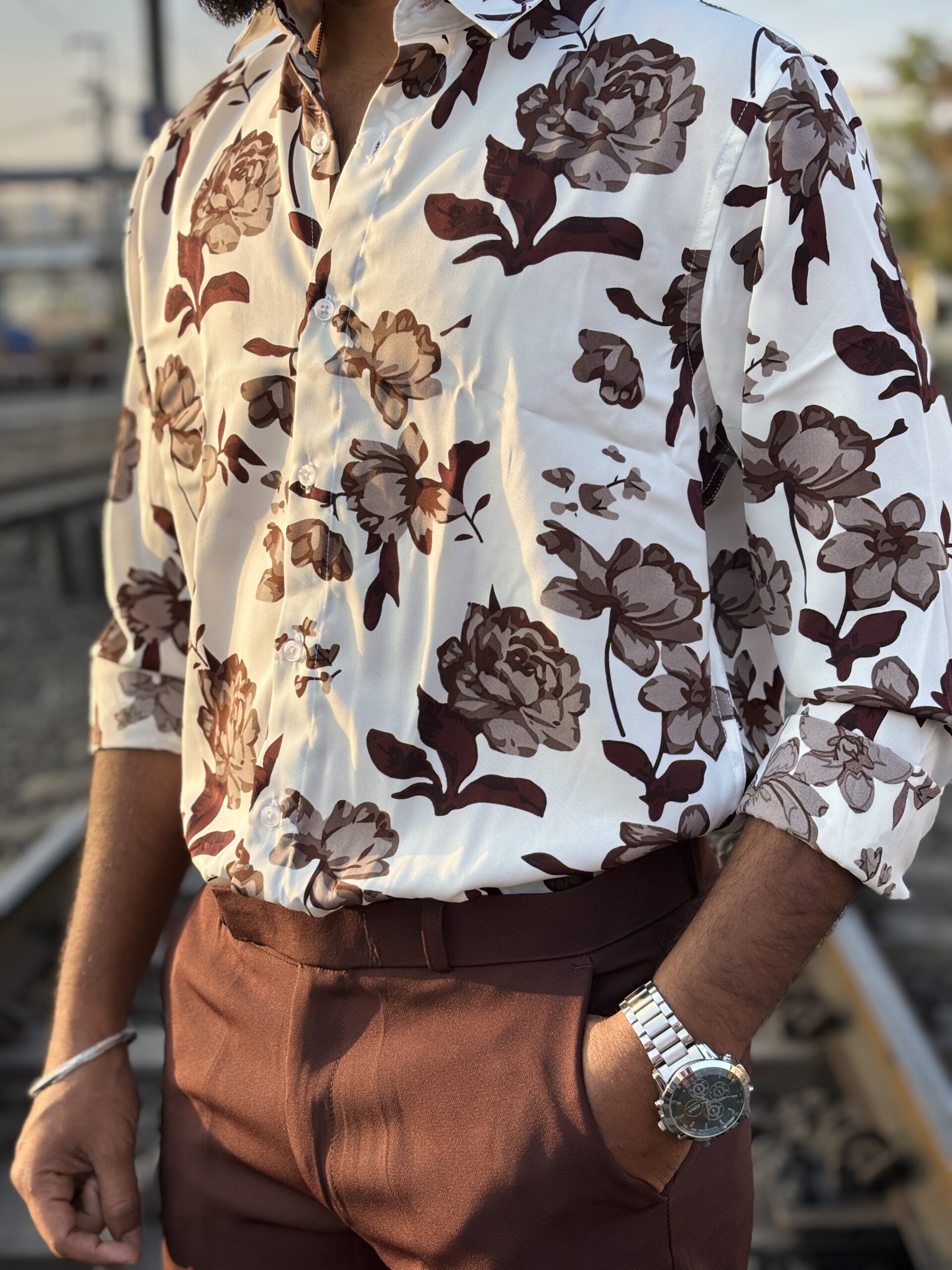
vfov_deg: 36.8
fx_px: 1907
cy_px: 635
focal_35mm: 52
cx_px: 476
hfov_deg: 28.0
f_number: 1.6
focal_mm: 5.96
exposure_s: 1/510
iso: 32
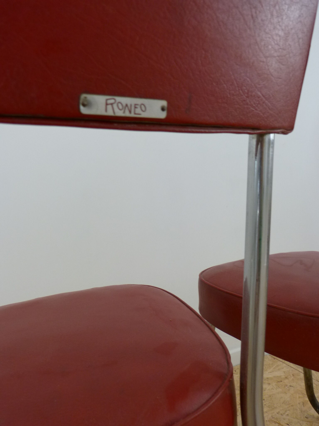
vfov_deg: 69.4
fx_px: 307
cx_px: 160
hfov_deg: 54.9
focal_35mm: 25
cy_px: 213
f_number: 2.8
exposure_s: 1/20
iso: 160
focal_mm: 4.5
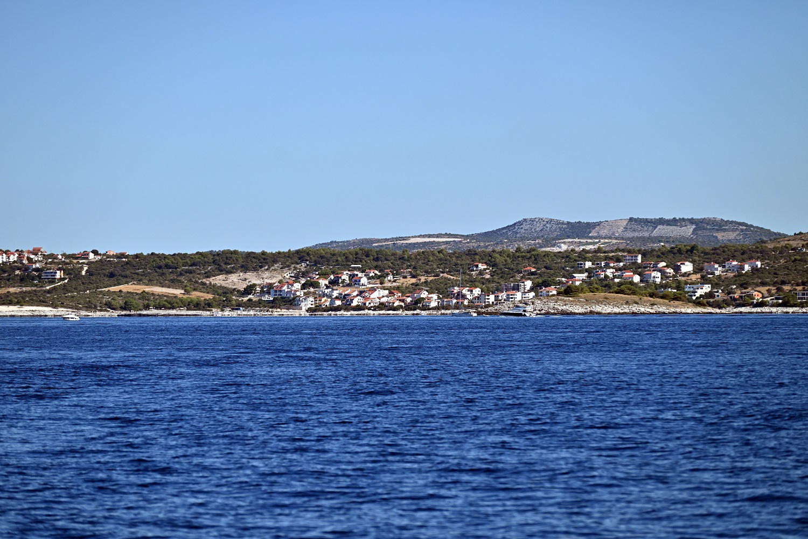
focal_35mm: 155
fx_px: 3480
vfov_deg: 8.9
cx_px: 404
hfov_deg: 13.2
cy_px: 270
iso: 250
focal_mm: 155
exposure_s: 1/3200
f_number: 4.8
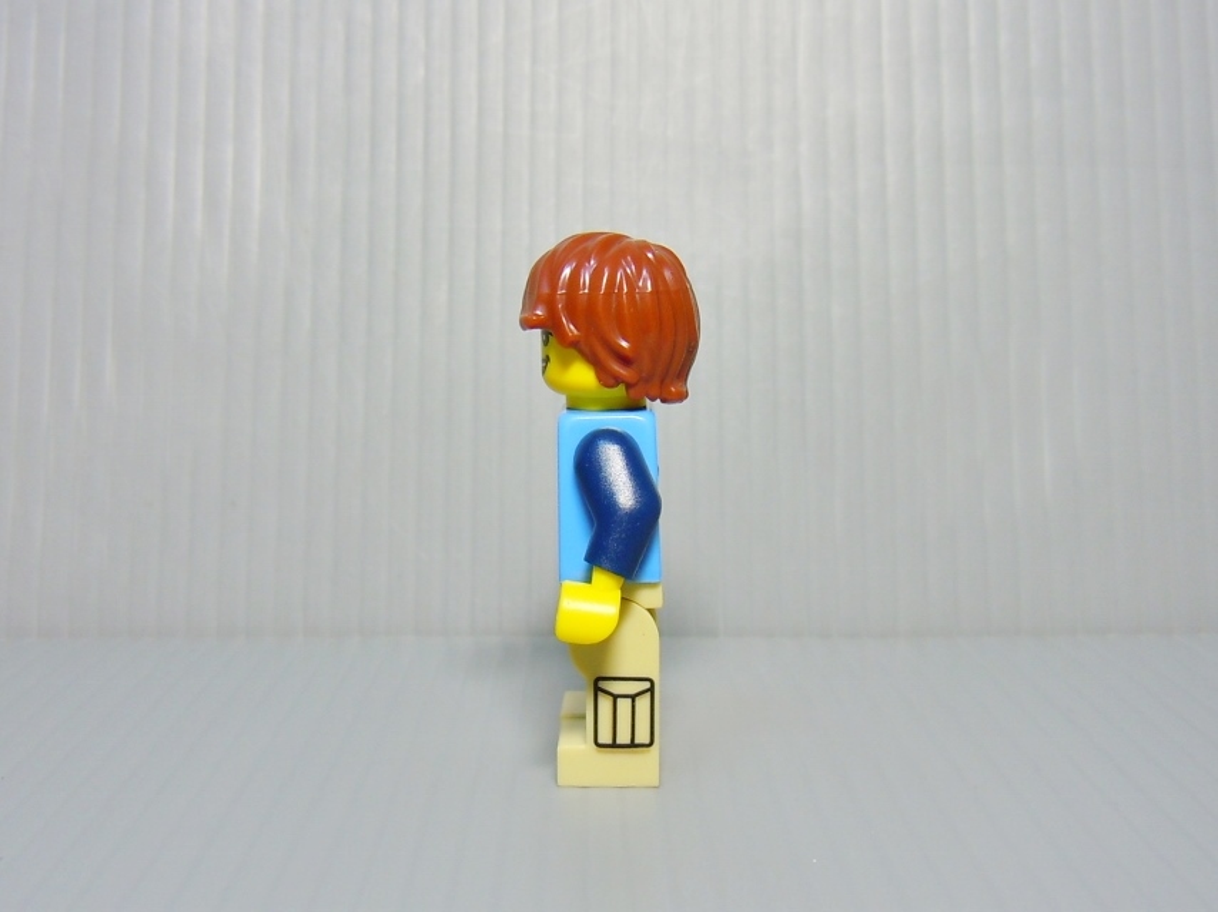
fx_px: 1055
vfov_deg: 46.8
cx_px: 609
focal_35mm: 30
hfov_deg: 60.0
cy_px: 456
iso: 100
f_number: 3.5
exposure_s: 1/15
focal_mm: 5.4
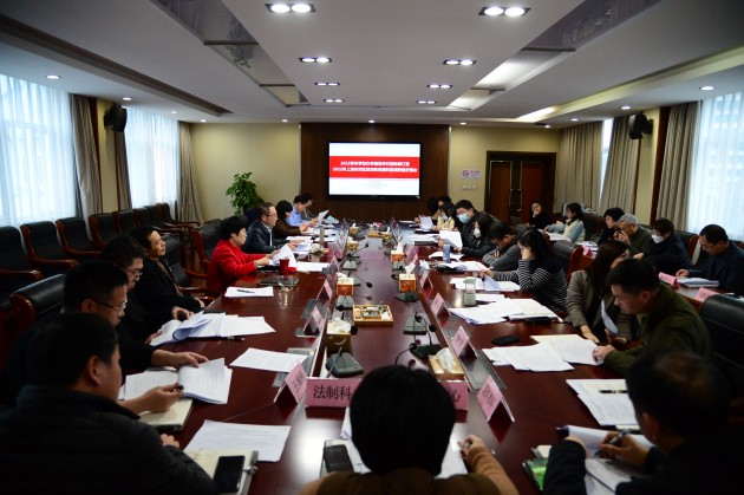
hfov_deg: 73.8
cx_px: 372
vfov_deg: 53.1
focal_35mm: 24
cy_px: 248
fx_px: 496
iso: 4000
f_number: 4
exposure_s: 1/250
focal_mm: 24
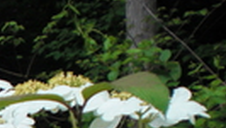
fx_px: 821
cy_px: 253
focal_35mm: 137
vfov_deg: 8.4
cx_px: -121
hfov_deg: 14.5
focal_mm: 6.3
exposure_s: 1/125
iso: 100
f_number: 3.1
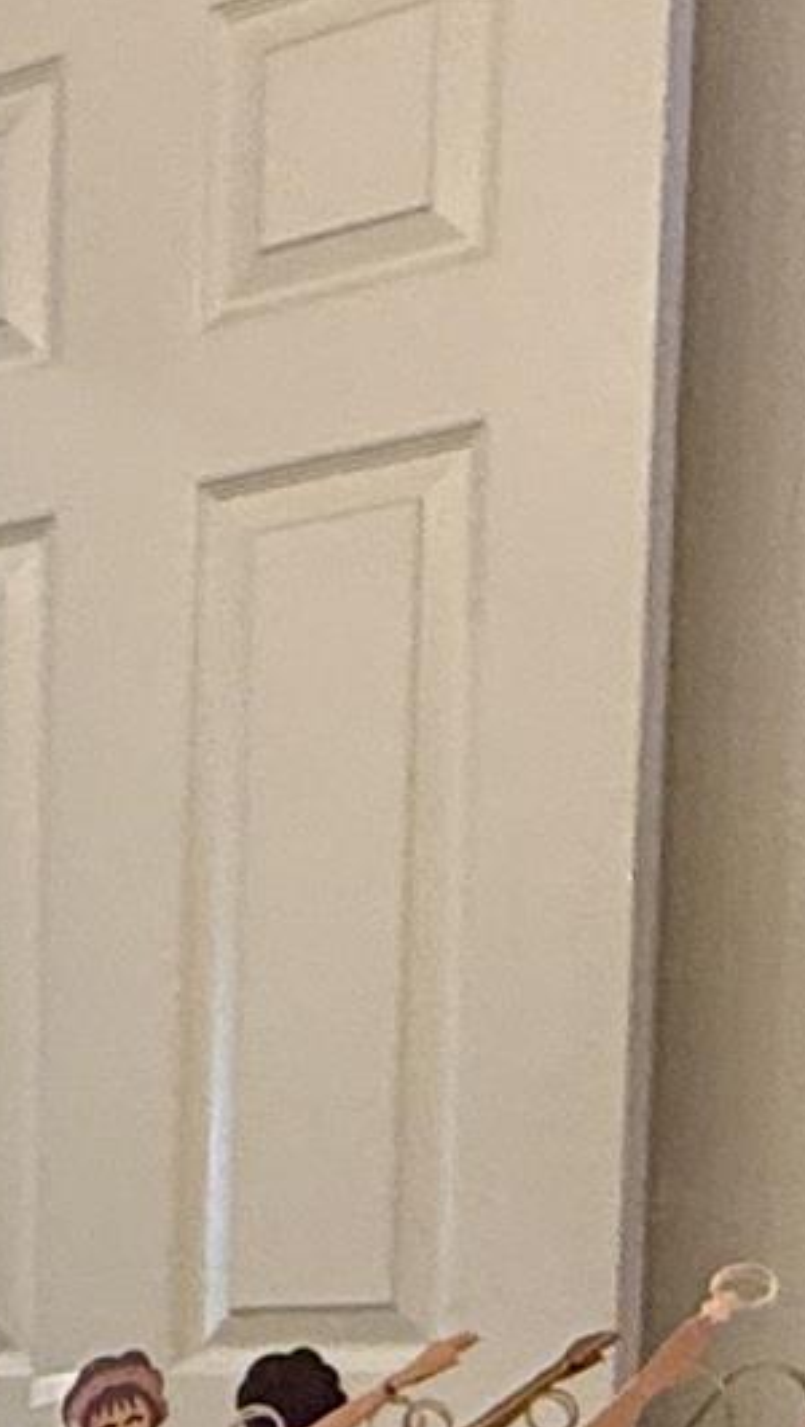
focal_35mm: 88
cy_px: 1781
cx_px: -1108
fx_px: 3333
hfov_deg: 11.5
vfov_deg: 22.1
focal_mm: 2.22
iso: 125
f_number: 2.2
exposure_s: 1/120
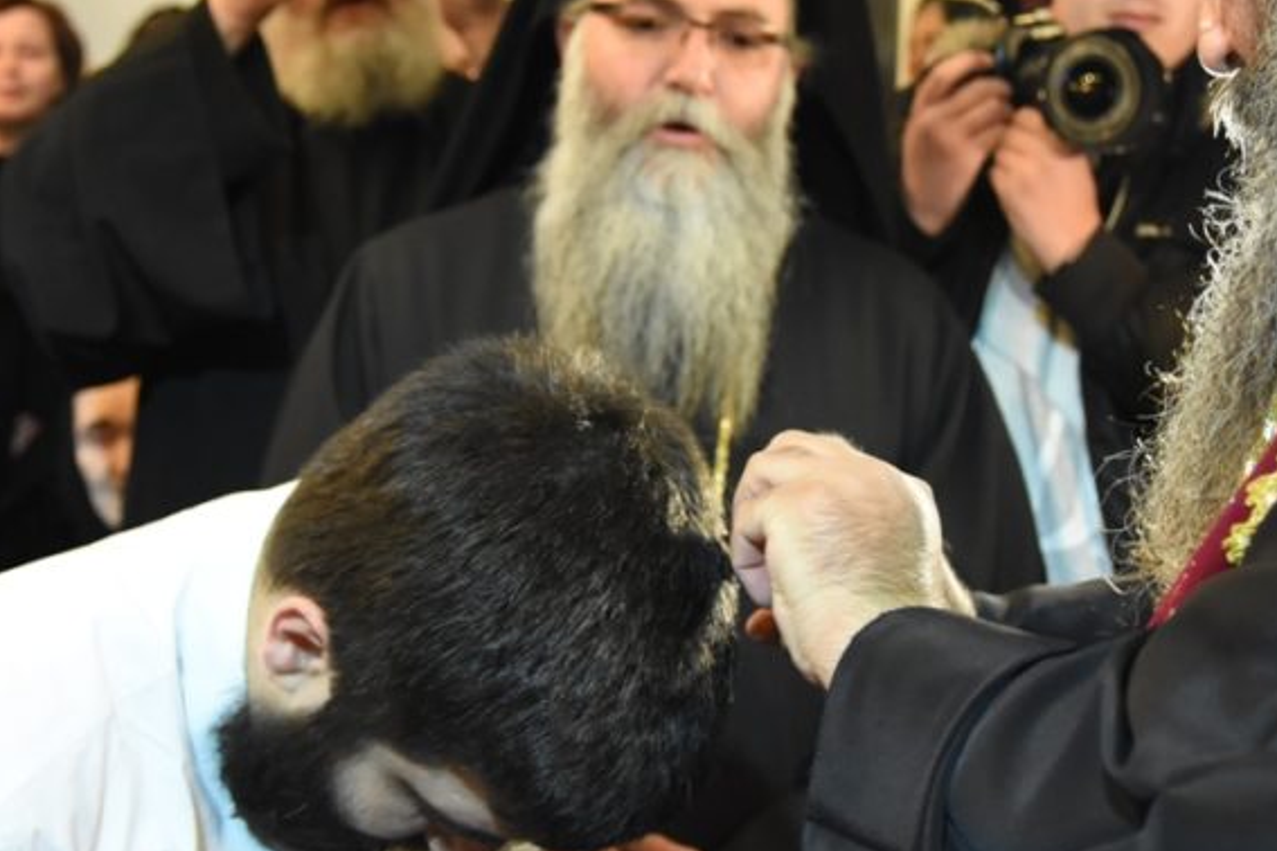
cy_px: 260
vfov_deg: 20.8
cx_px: 680
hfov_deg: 31.0
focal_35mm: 65
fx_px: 2306
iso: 2500
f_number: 2.8
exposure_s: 1/125
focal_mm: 24
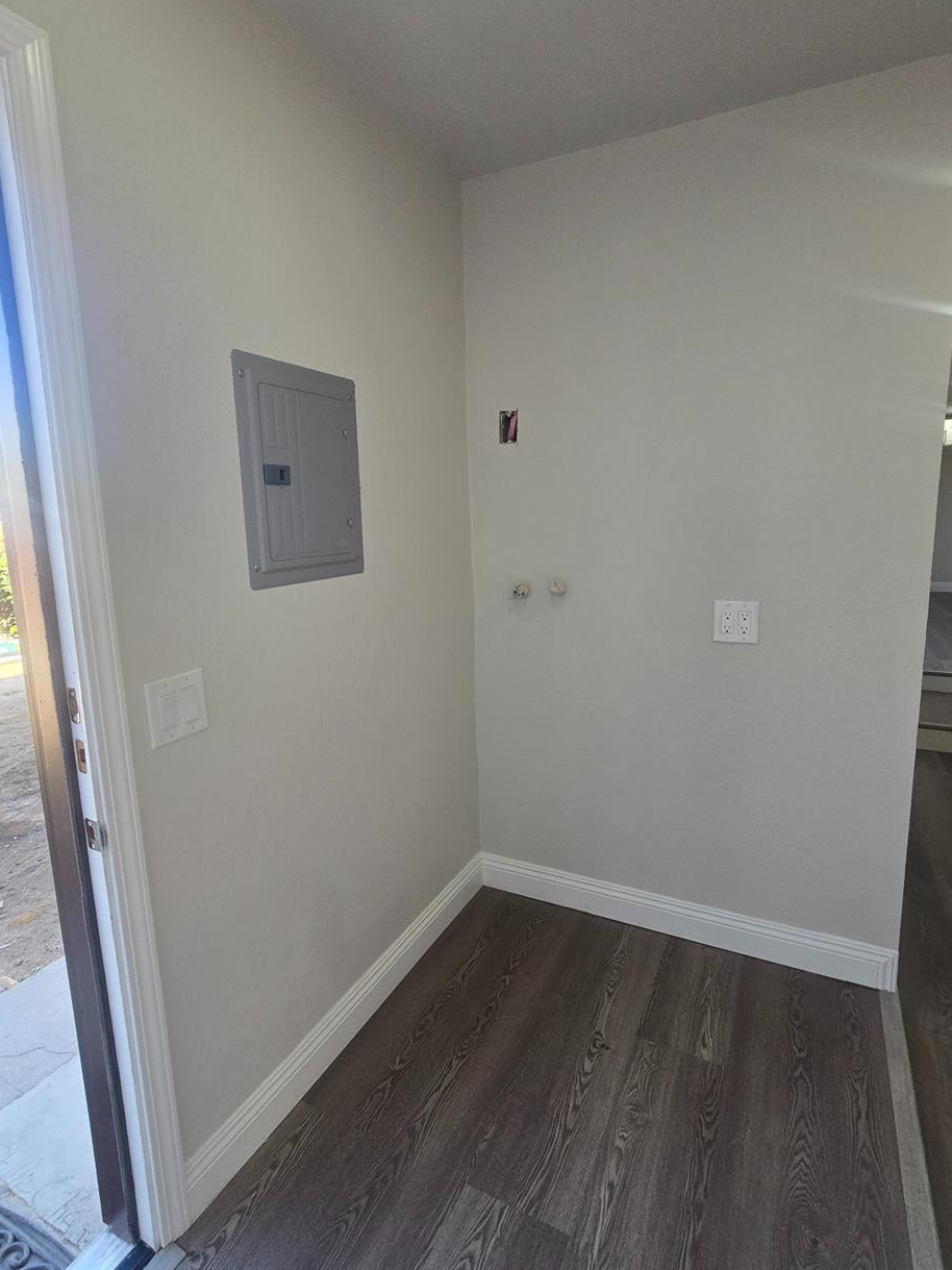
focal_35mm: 16
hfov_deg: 78.1
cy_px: 621
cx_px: 489
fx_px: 587
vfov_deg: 94.5
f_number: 2.2
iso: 160
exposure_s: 1/359
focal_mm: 2.2
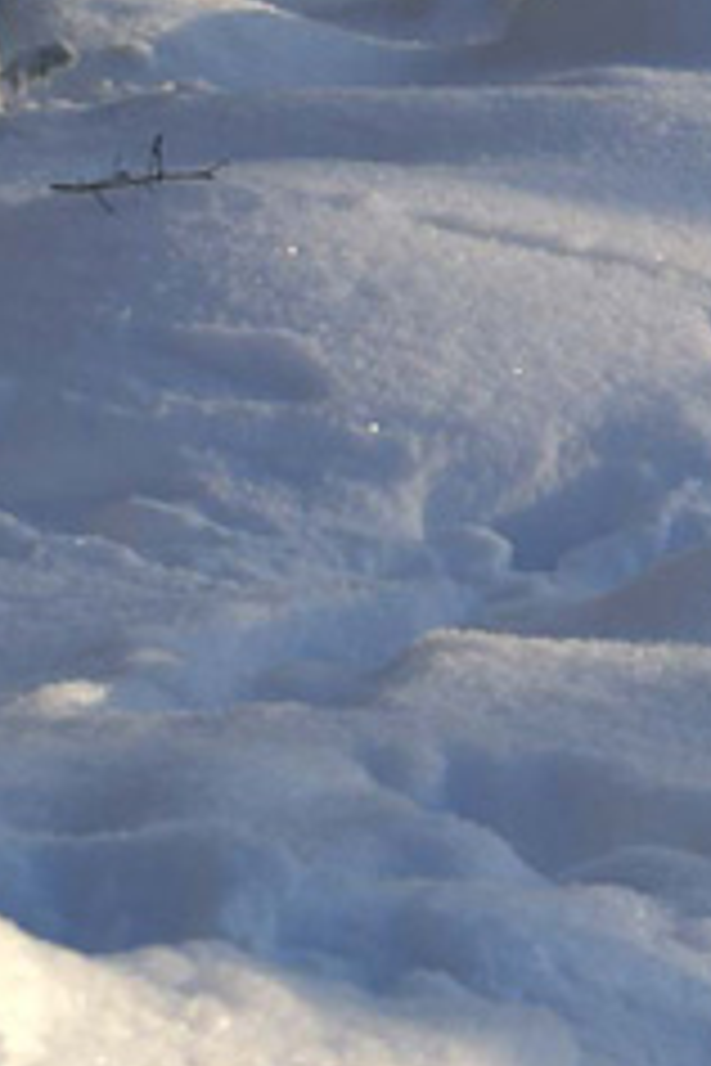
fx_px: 10486
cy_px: 380
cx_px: 1638
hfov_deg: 3.8
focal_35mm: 354
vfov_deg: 5.8
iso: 100
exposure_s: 1/250
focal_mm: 70
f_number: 8
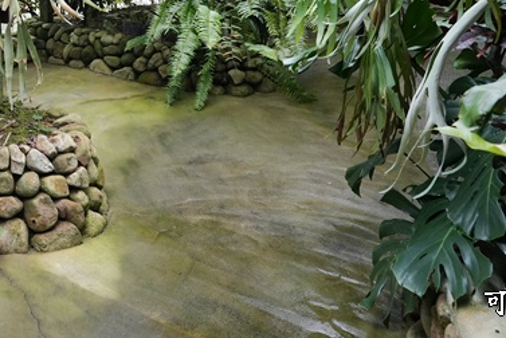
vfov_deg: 30.5
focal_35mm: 38
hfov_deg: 44.6
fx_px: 535
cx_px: 24
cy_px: -54
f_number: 6.3
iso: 1600
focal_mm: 14
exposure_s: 1/400
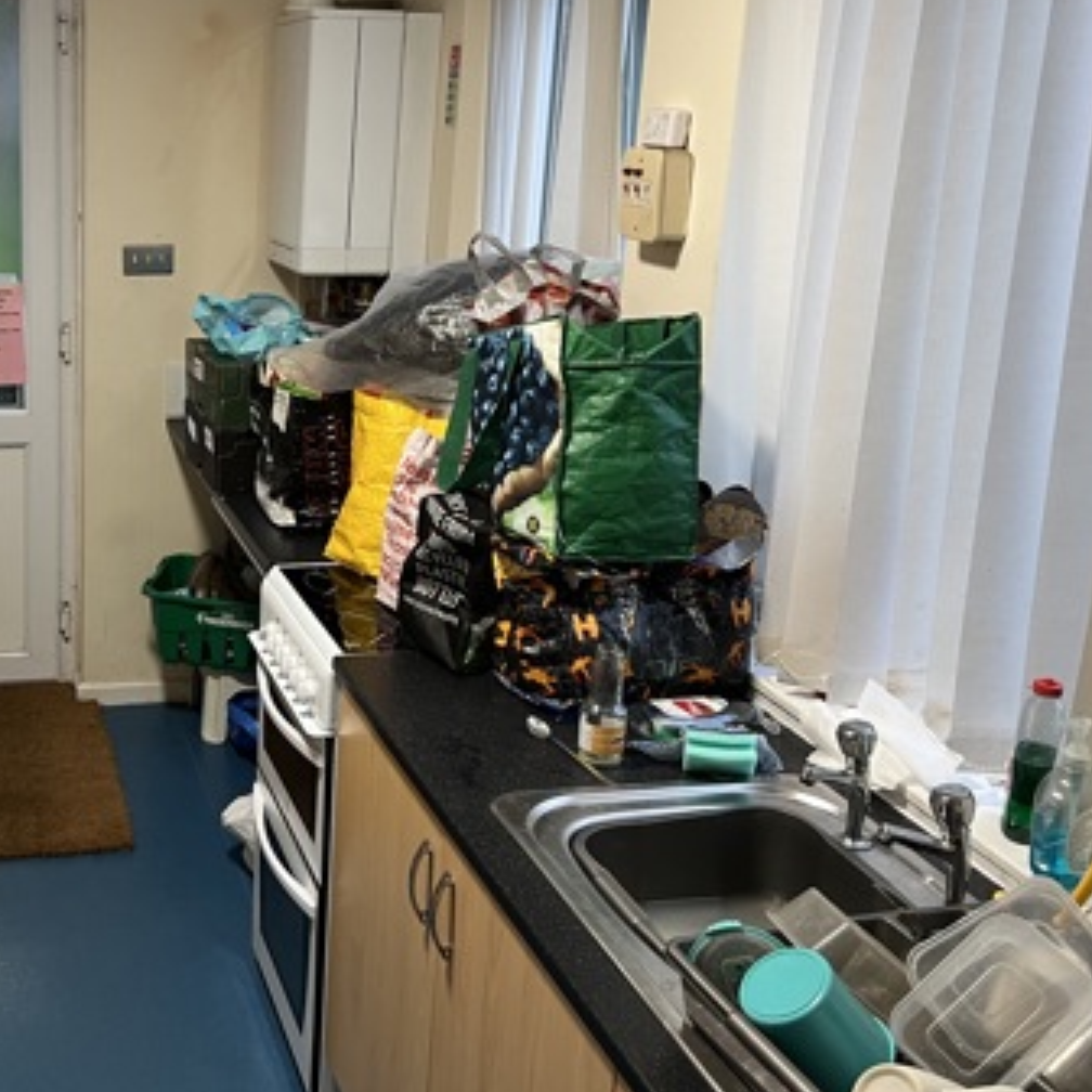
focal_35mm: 41
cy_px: 445
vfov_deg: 40.8
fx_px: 1463
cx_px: 172
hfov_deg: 38.9
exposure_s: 1/50
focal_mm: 5.7
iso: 160
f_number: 1.5
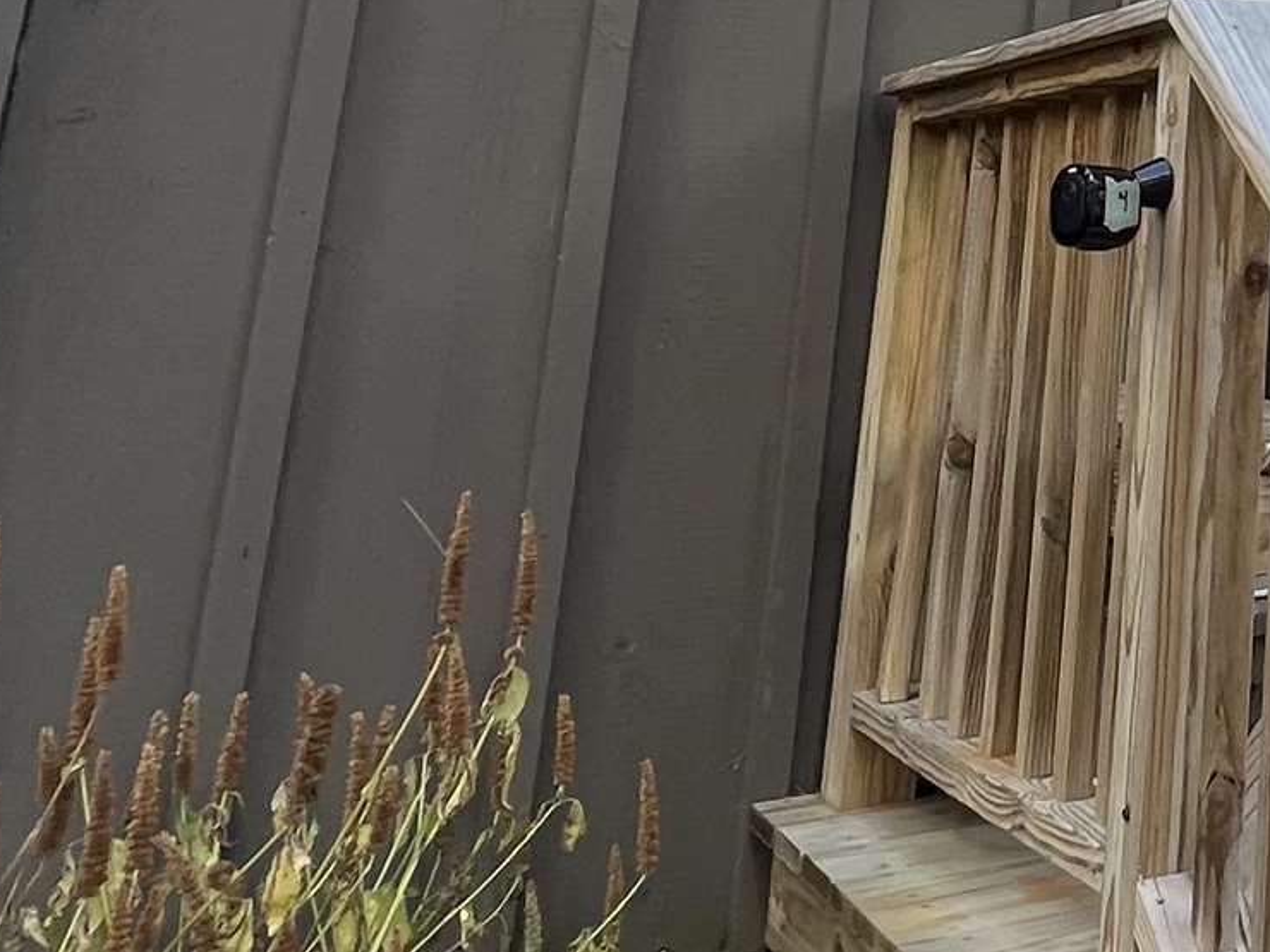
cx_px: 1896
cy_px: -310
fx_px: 1981
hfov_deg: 26.2
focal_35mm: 54
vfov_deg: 23.6
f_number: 1.8
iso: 50
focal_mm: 1.57
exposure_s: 1/99
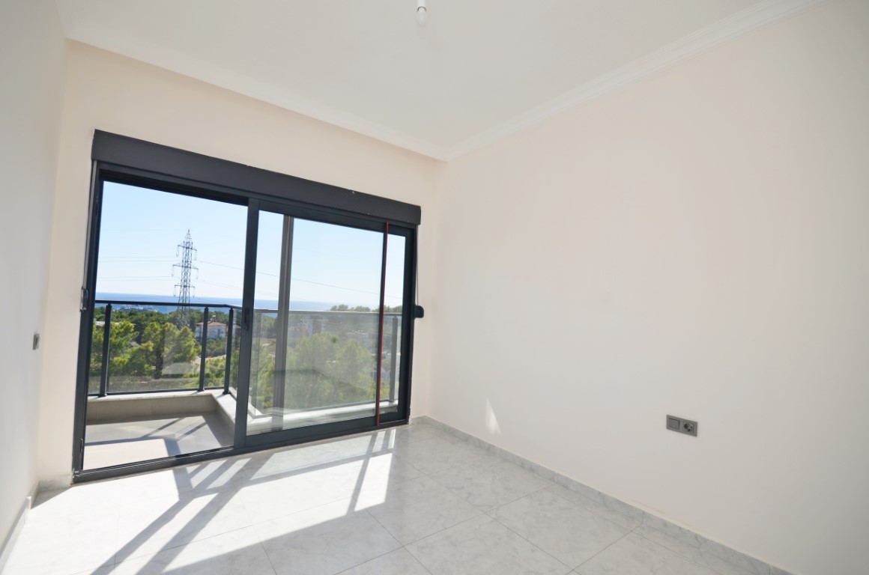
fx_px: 361
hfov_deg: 100.5
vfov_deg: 77.1
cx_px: 434
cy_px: 288
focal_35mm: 15
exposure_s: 1/200
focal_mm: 10
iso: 100
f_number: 8
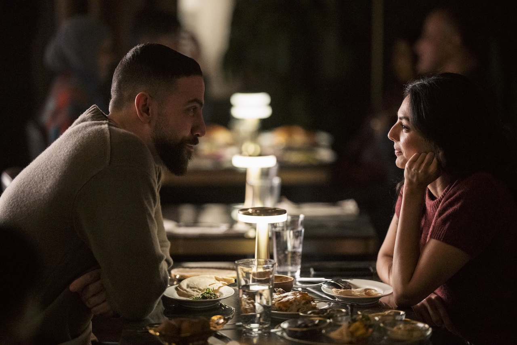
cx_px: 258
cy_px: 172
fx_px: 1938
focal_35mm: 135
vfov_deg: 10.2
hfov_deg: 15.2
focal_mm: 135
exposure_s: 1/125
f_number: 1.8
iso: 12800
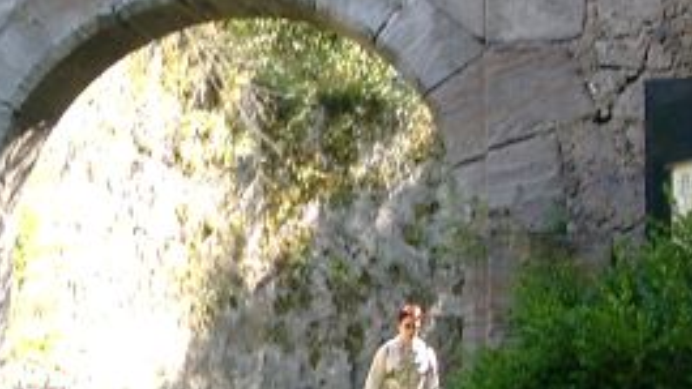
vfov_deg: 10.8
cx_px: 71
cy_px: 110
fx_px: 2055
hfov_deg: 18.8
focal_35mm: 112
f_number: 4
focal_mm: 7.13
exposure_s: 1/67.9
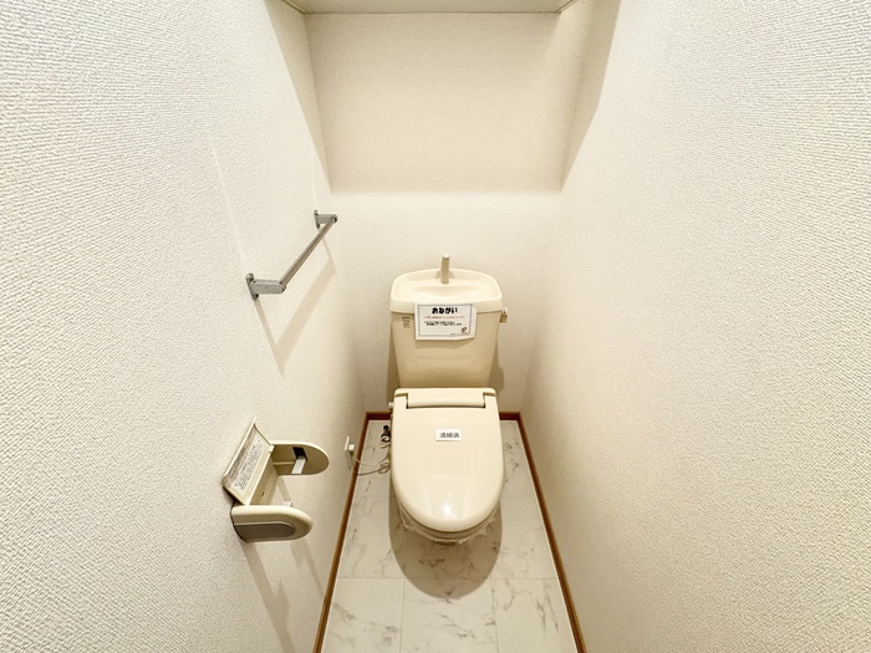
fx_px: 352
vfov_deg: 85.7
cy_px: 326
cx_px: 436
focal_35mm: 14
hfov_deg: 102.1
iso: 320
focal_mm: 2.22
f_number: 2.2
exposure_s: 1/60
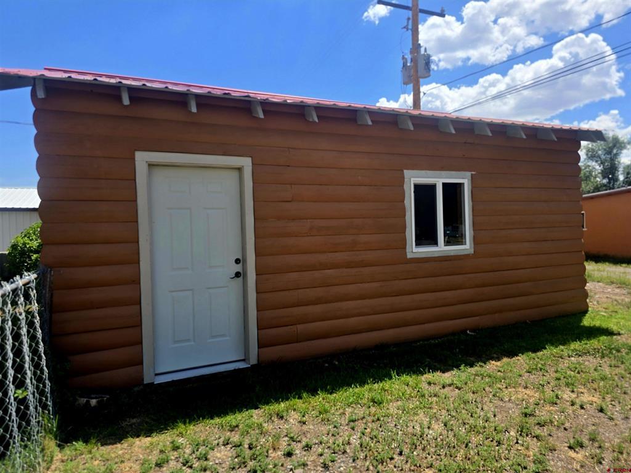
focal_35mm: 23
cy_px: 236
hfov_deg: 73.9
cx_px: 316
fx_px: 419
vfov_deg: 58.9
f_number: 1.7
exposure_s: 1/769
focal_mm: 6.3
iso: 12
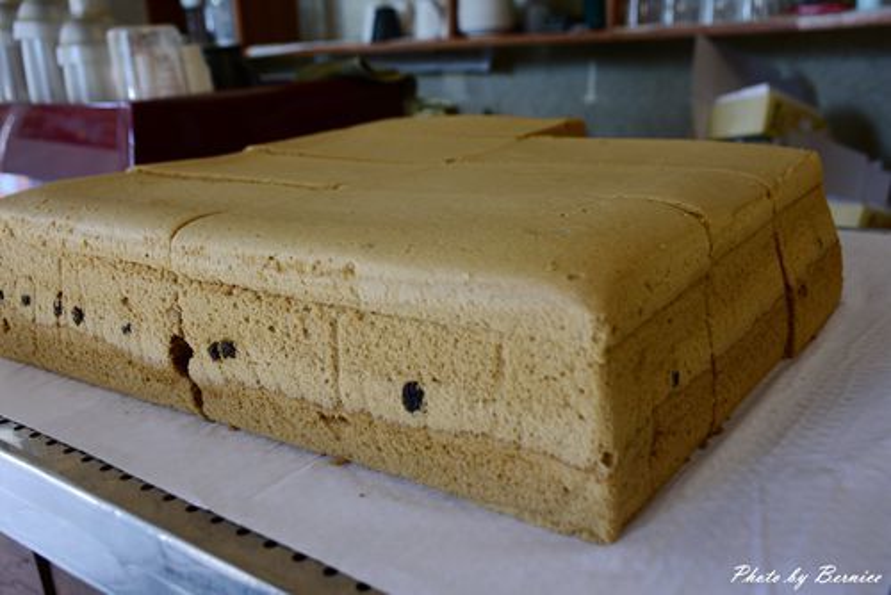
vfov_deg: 38.4
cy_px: 298
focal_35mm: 34
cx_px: 446
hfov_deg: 55.1
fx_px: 854
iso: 220
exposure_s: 1/40
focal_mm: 23
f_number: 5.6
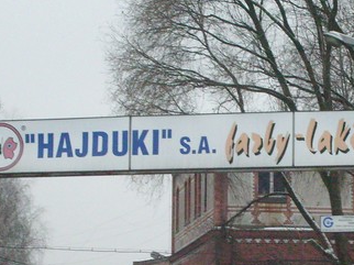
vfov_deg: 8.2
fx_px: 1829
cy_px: 257
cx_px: 224
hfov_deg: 11.0
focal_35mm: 179
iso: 200
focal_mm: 12
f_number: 3.9
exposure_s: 1/60
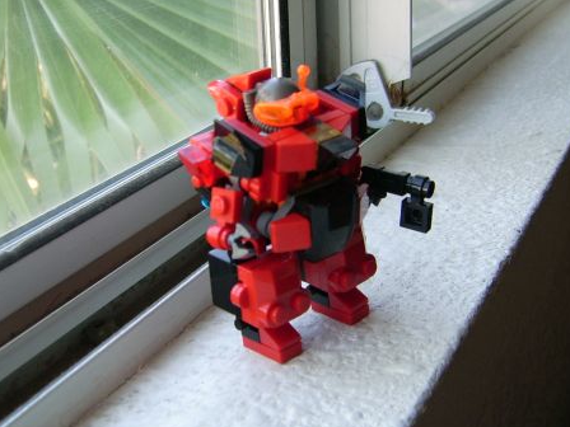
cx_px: 261
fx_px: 823
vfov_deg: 29.1
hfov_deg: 38.2
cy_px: 221
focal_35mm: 50
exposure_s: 1/42
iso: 50
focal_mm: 5.95
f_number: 2.8
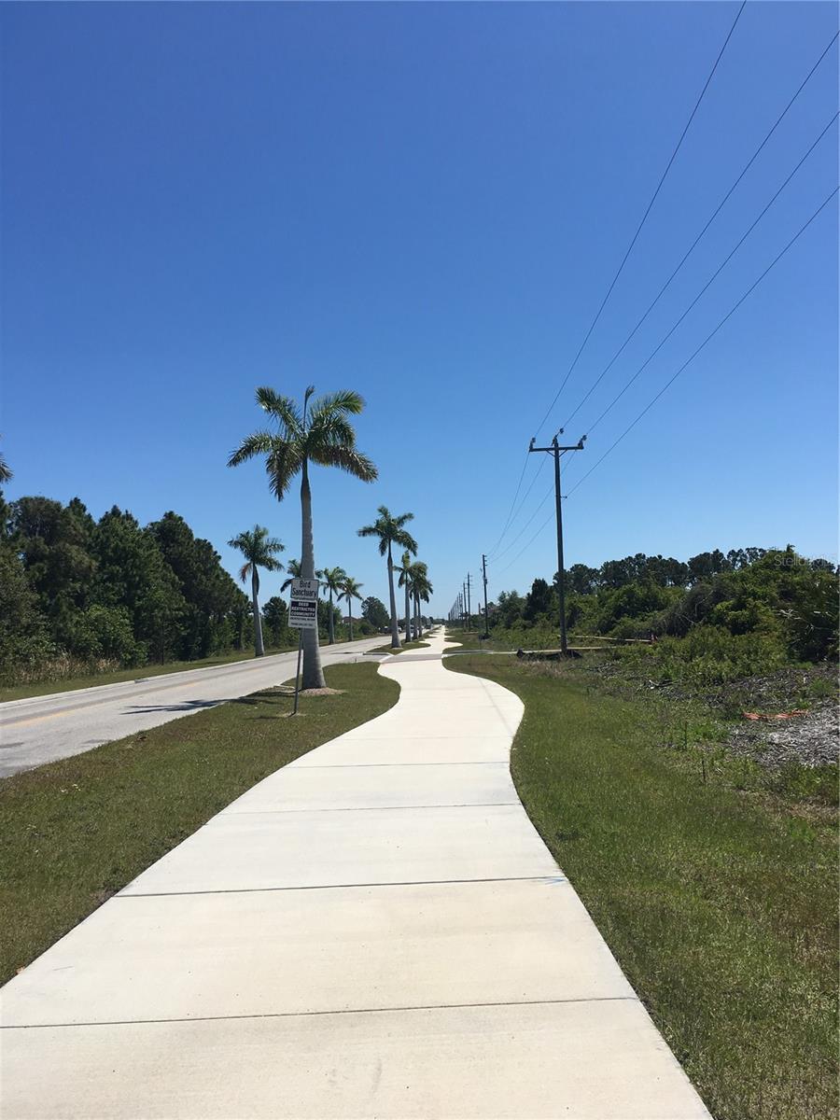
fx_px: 938
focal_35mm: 29
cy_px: 560
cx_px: 420
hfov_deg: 48.2
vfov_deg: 61.7
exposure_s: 1/3077
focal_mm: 4.15
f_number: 2.2
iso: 25
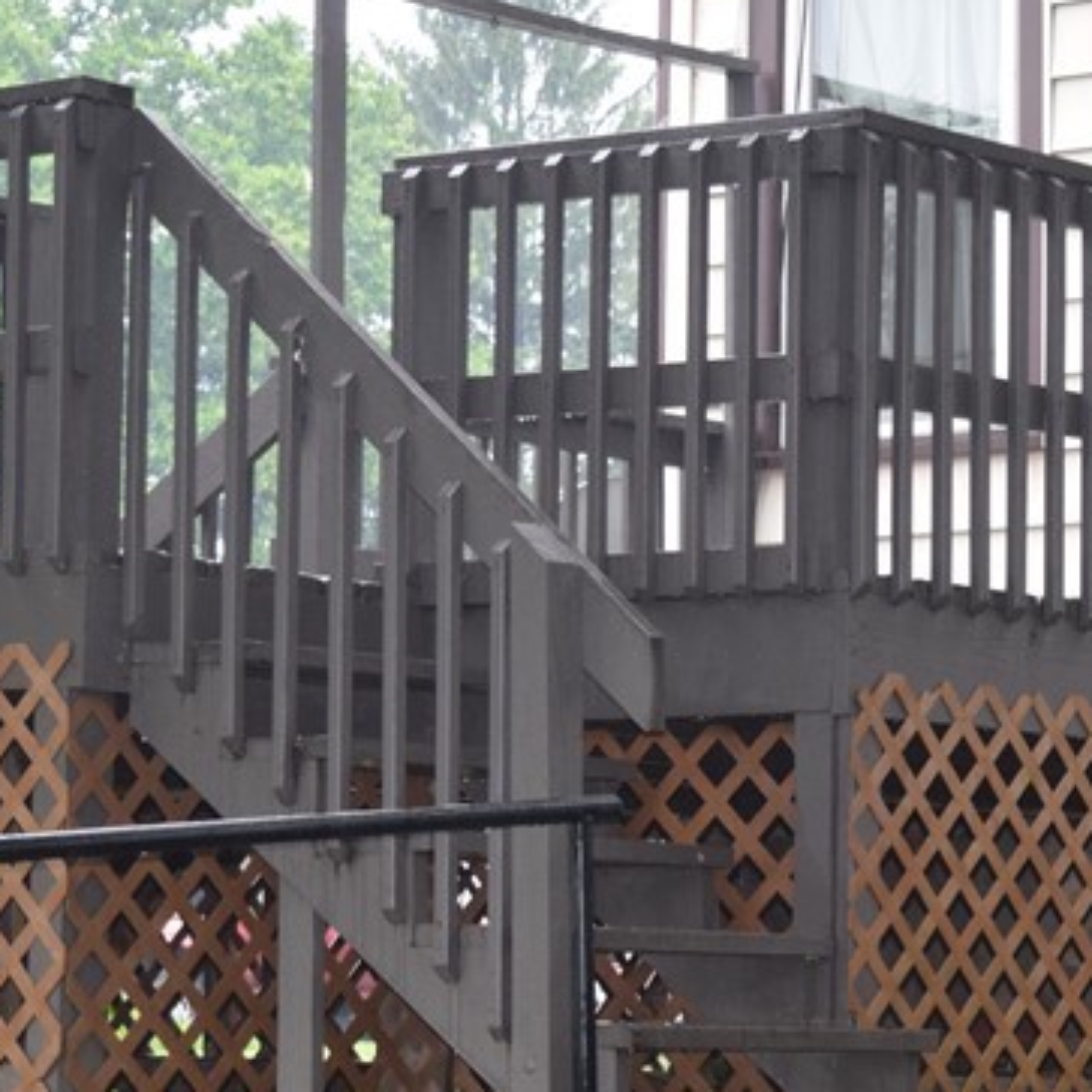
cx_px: 940
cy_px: 639
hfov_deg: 10.2
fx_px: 6113
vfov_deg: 10.2
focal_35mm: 171
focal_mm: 45
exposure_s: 1/125
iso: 720
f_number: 5.6
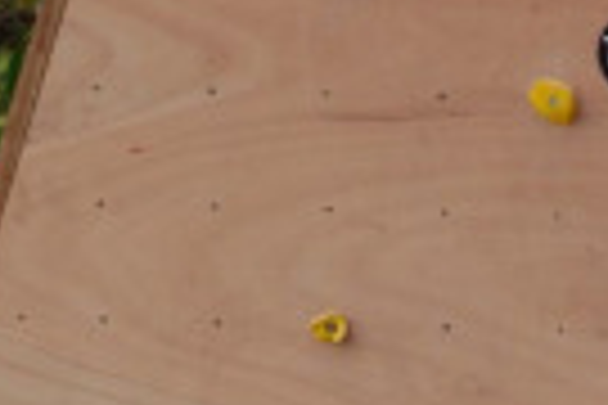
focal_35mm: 1332
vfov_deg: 1.0
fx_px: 22494
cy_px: 1224
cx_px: 615
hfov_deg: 1.5
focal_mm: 200
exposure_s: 1/200
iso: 250
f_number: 8
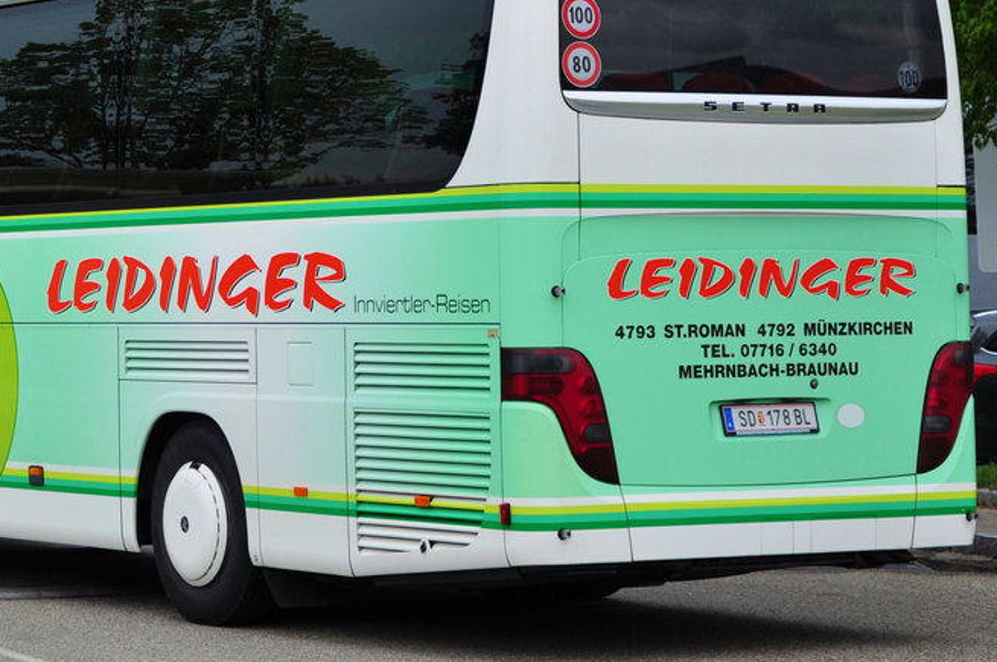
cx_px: 248
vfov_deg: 10.3
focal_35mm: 132
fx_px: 3651
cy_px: 138
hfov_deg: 15.5
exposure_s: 1/500
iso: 200
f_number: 4.8
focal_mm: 48
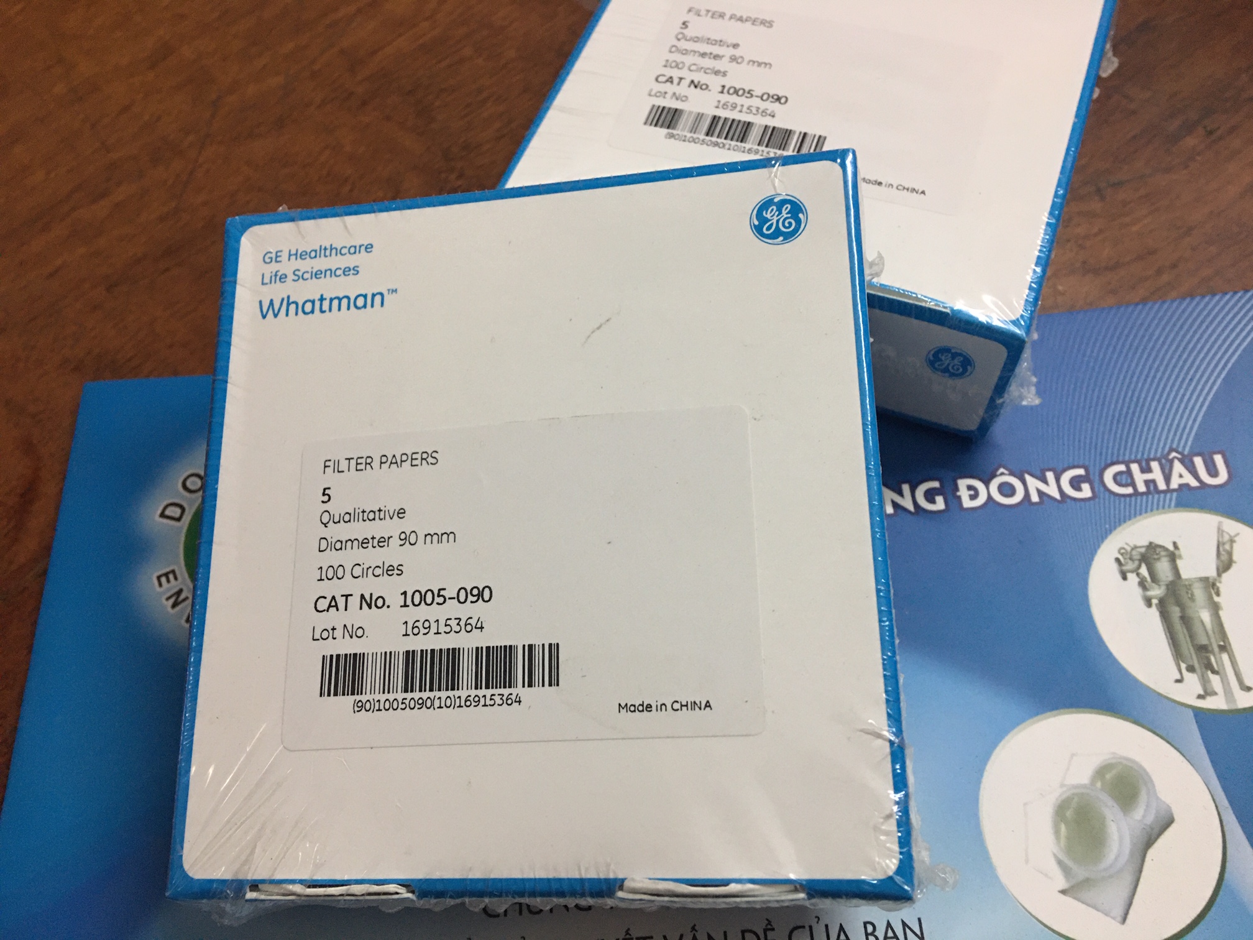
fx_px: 1050
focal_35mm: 29
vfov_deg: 48.2
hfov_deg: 61.7
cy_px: 470
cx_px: 626
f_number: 2.2
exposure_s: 1/17
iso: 100
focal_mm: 4.15
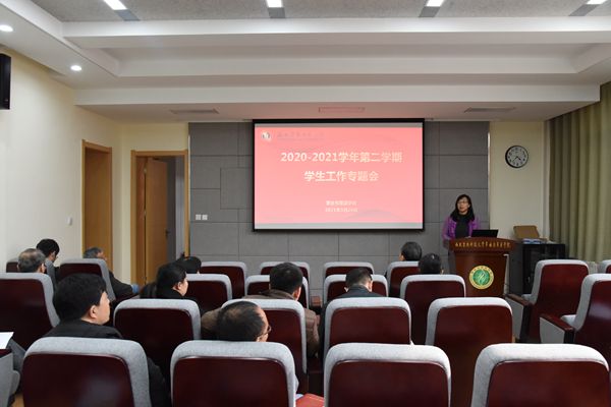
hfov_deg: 67.4
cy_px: 204
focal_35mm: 27
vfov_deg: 47.9
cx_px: 306
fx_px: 458
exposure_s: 1/160
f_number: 6.3
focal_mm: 27
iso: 3200
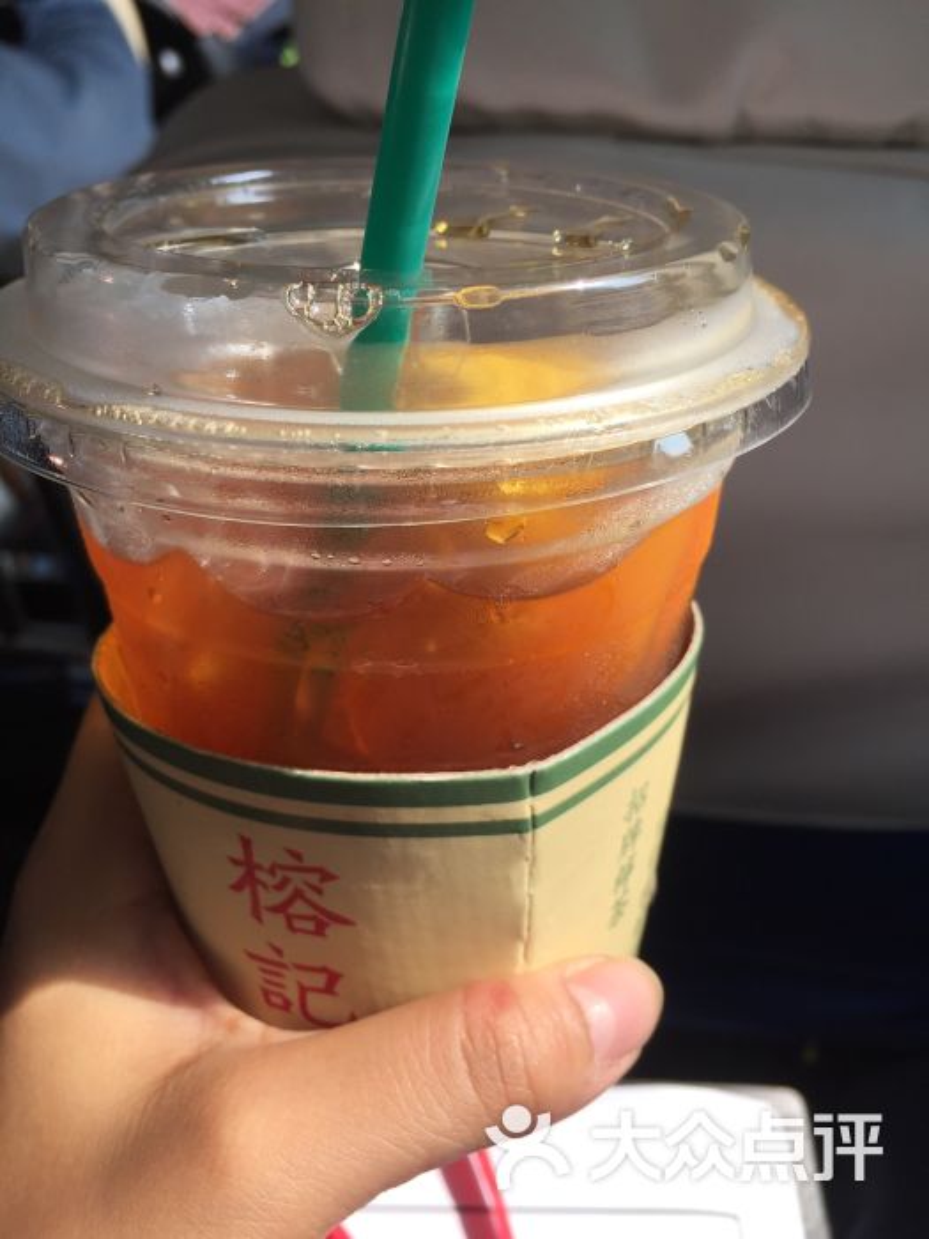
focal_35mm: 29
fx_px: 1038
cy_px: 620
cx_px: 464
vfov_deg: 61.7
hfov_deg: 48.2
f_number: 2.2
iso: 32
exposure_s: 1/471
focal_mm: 4.15
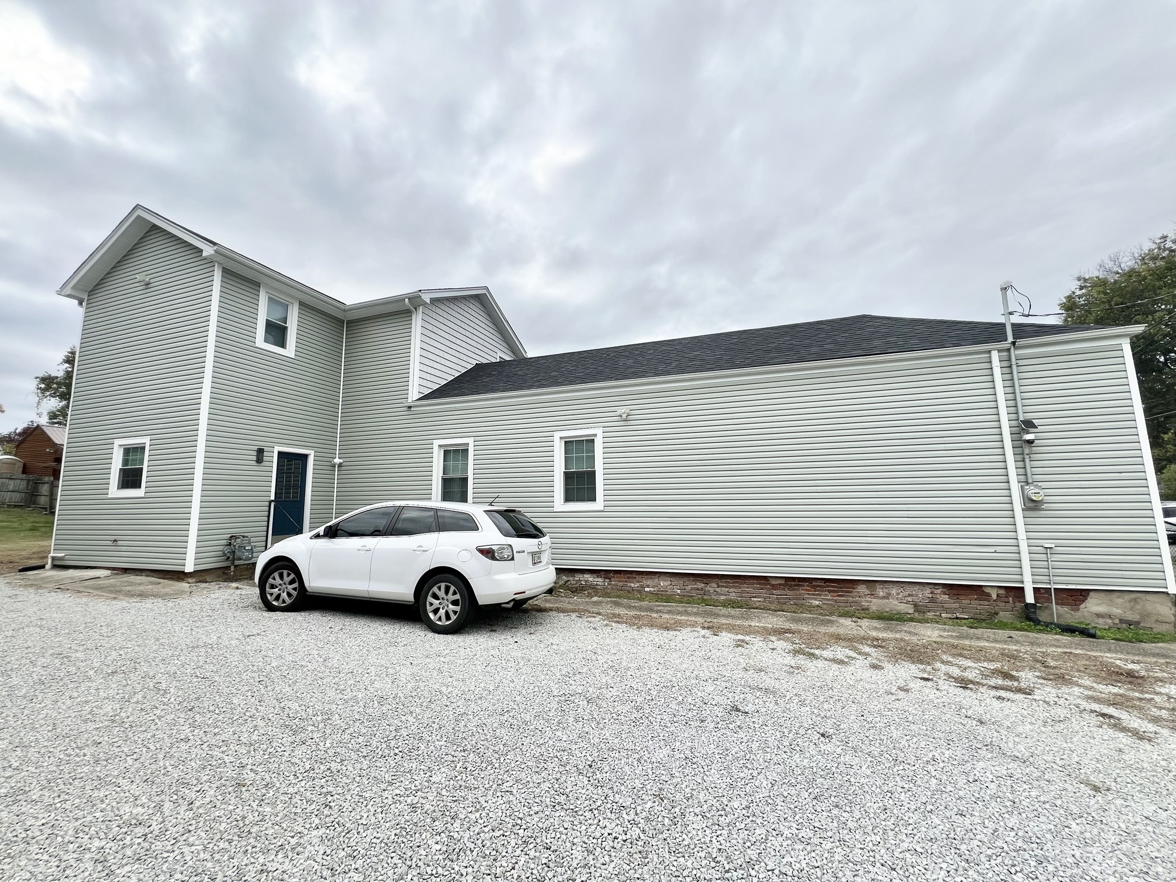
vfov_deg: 89.9
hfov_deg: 106.2
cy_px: 441
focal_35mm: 13
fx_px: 442
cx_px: 588
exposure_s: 1/1143
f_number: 1.8
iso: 32
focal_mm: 1.57
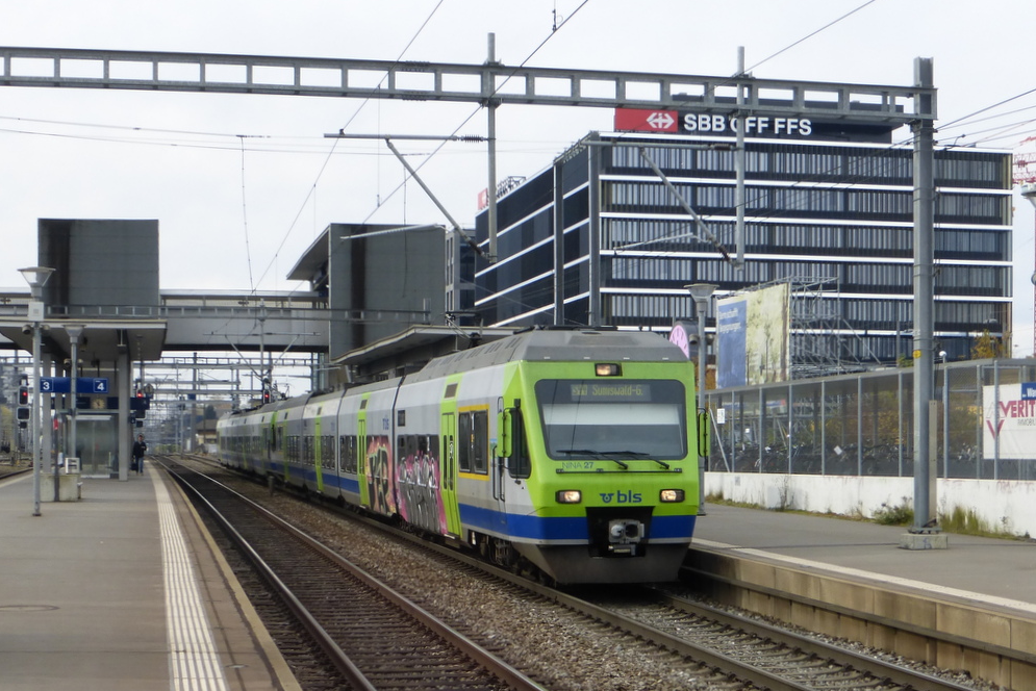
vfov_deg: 29.9
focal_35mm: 45
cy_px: 376
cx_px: 516
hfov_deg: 43.6
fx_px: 1295
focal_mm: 7.4
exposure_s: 1/400
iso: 100
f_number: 3.9
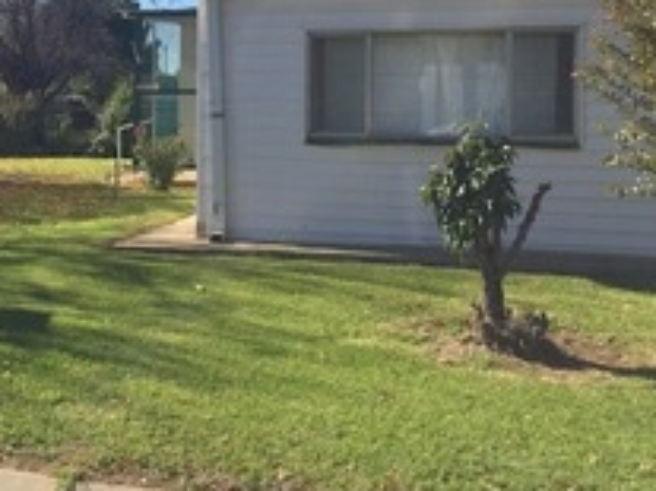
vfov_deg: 25.7
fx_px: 1061
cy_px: 117
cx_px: 108
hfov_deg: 33.1
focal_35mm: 56
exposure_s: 1/2475
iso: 32
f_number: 2.2
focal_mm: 4.15
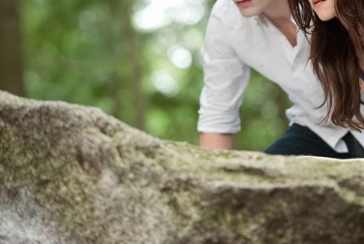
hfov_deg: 8.1
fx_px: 2582
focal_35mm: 255
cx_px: 261
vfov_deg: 5.4
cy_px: 65
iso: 500
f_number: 3.5
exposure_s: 1/80
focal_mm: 160
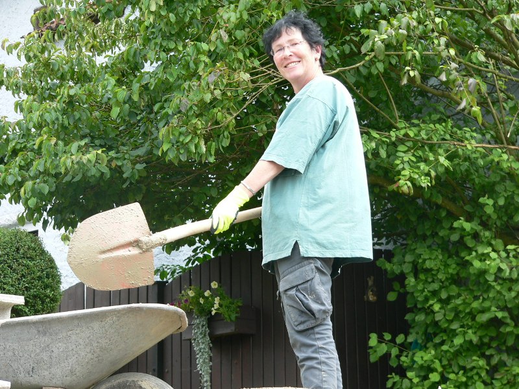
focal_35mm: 108
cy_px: 194
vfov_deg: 13.7
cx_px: 260
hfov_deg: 18.2
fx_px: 1619
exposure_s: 1/125
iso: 80
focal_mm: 18
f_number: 3.7
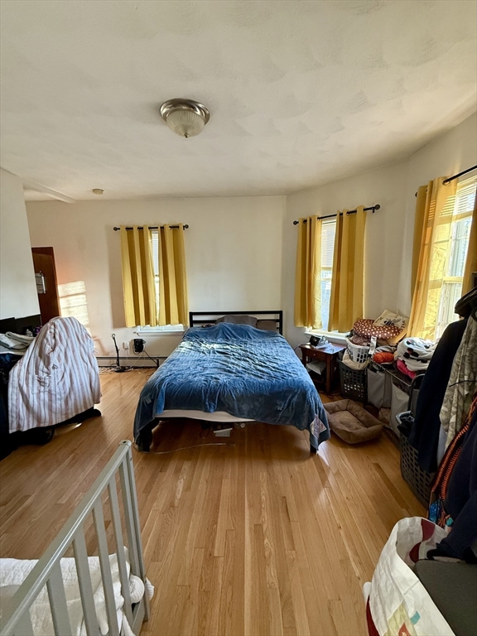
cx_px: 238
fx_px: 257
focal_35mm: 14
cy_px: 318
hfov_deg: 85.7
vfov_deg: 102.1
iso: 400
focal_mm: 2.22
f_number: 2.2
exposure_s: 1/65
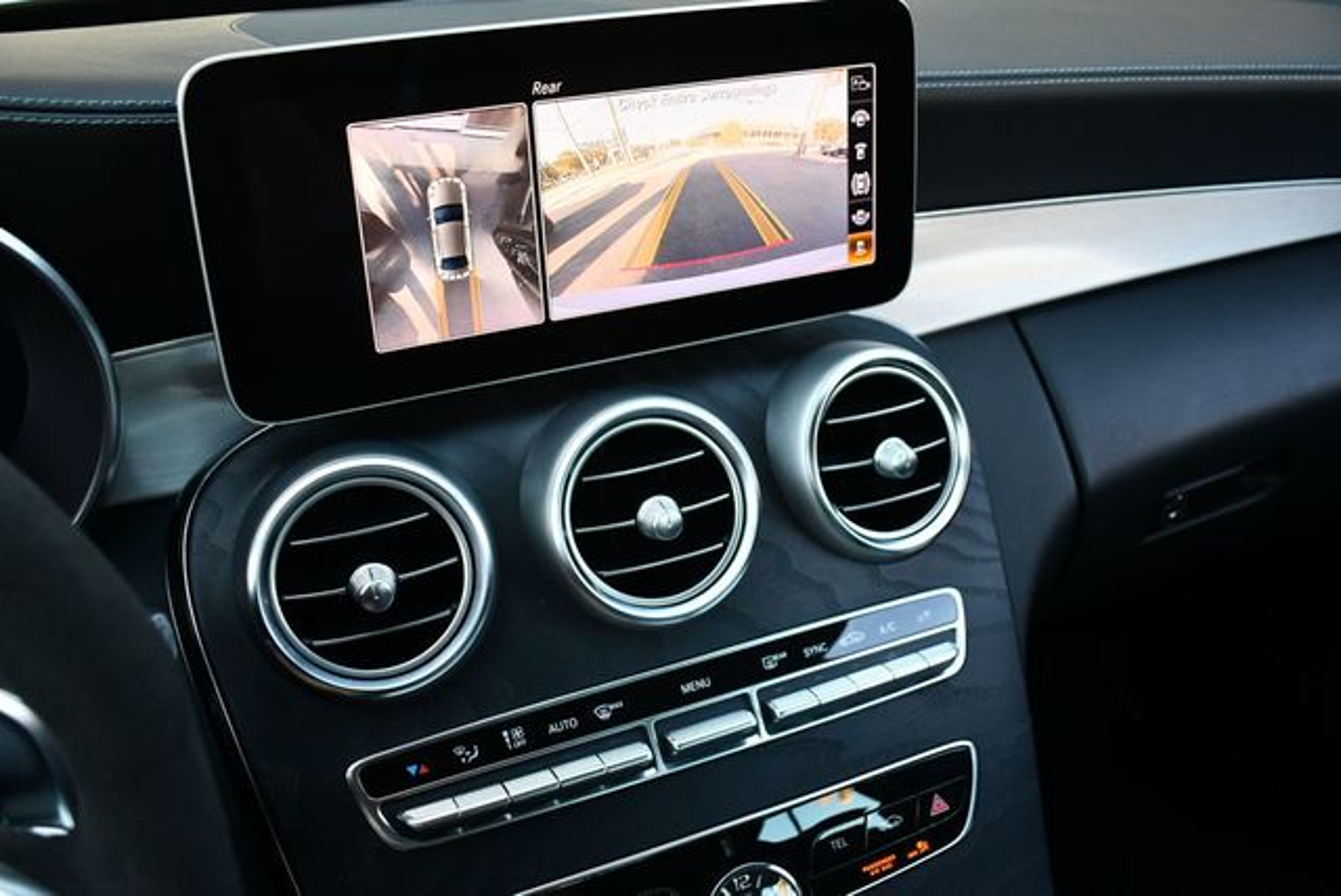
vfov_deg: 36.9
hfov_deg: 53.1
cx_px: 670
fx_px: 1342
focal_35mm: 36
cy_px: 448
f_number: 3.5
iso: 720
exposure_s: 1/250
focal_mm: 18
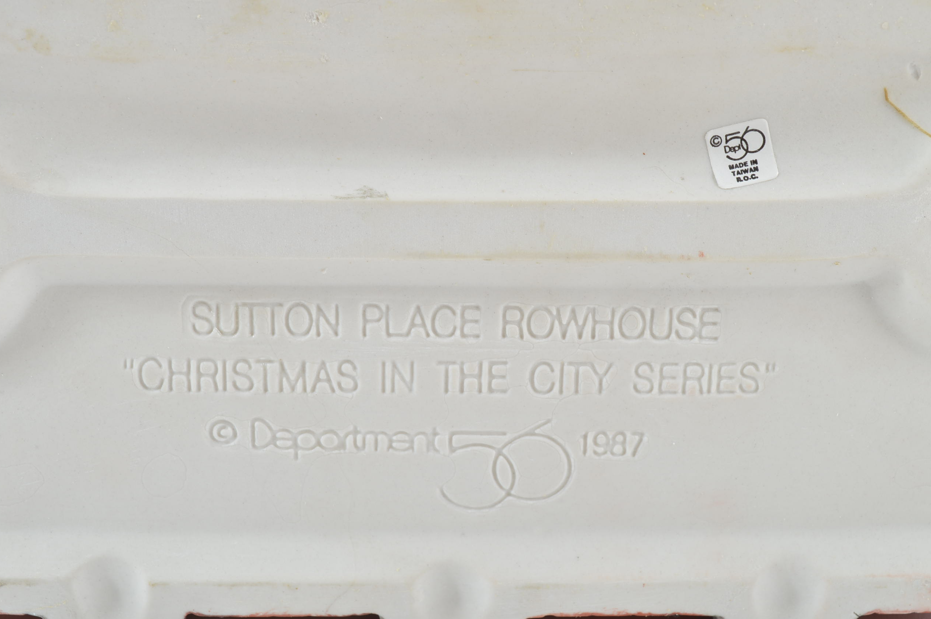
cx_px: 459
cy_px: 264
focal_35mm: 57
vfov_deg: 23.7
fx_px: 1473
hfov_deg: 35.1
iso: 100
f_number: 11
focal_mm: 32
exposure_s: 1/160
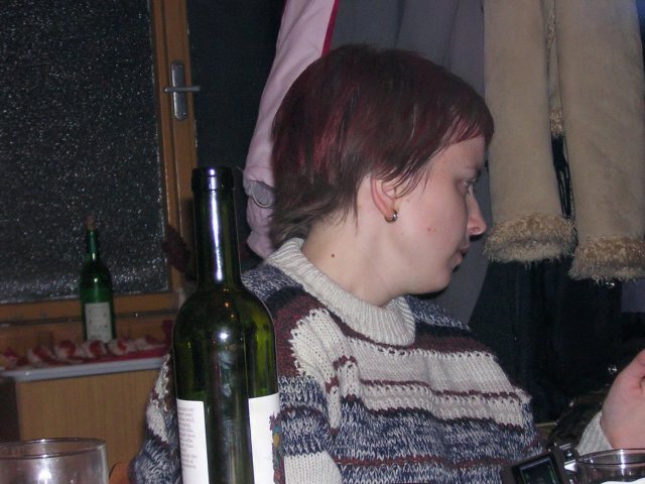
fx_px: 2012
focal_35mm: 108
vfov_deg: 13.7
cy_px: 242
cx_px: 322
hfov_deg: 18.2
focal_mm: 14.1
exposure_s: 1/60.1
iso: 313
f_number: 4.7
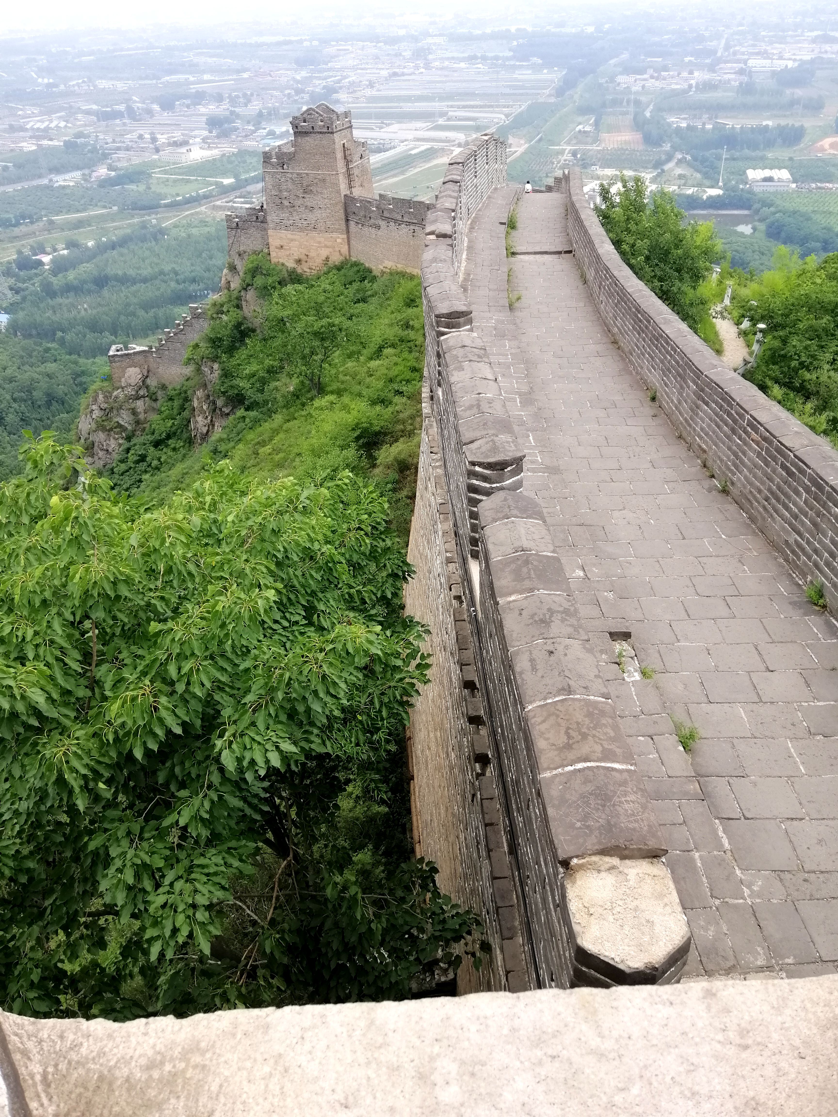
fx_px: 839
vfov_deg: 67.3
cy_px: 558
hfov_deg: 53.1
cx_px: 419
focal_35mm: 26
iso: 50
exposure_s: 1/356
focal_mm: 3.81
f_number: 2.2
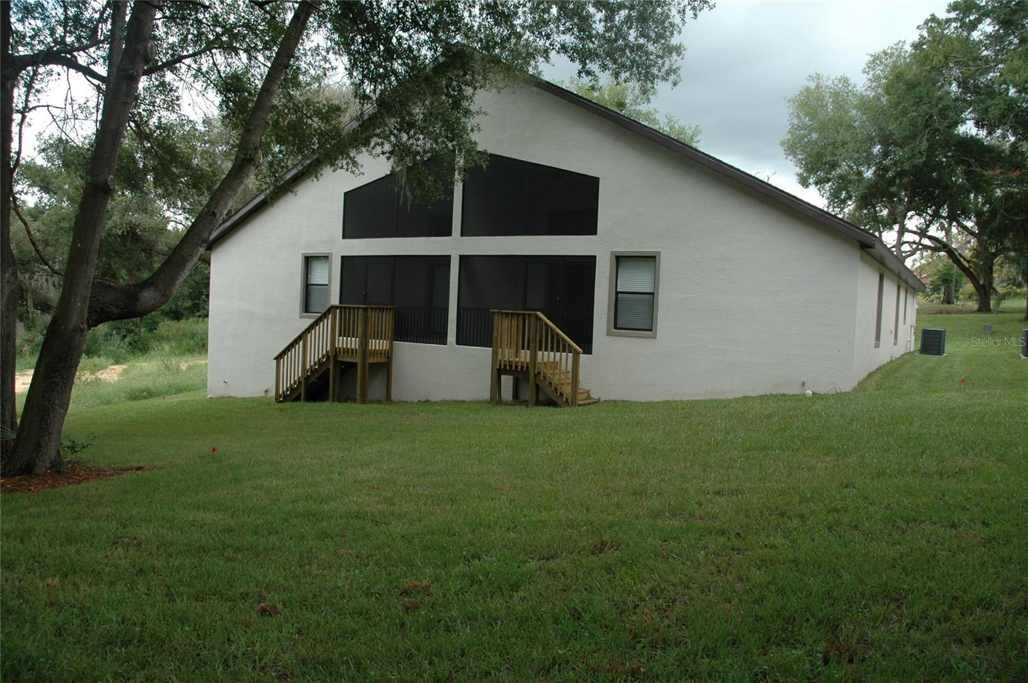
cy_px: 342
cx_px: 514
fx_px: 770
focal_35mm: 27
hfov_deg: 67.4
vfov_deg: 47.8
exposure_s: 1/125
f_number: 5
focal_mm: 18
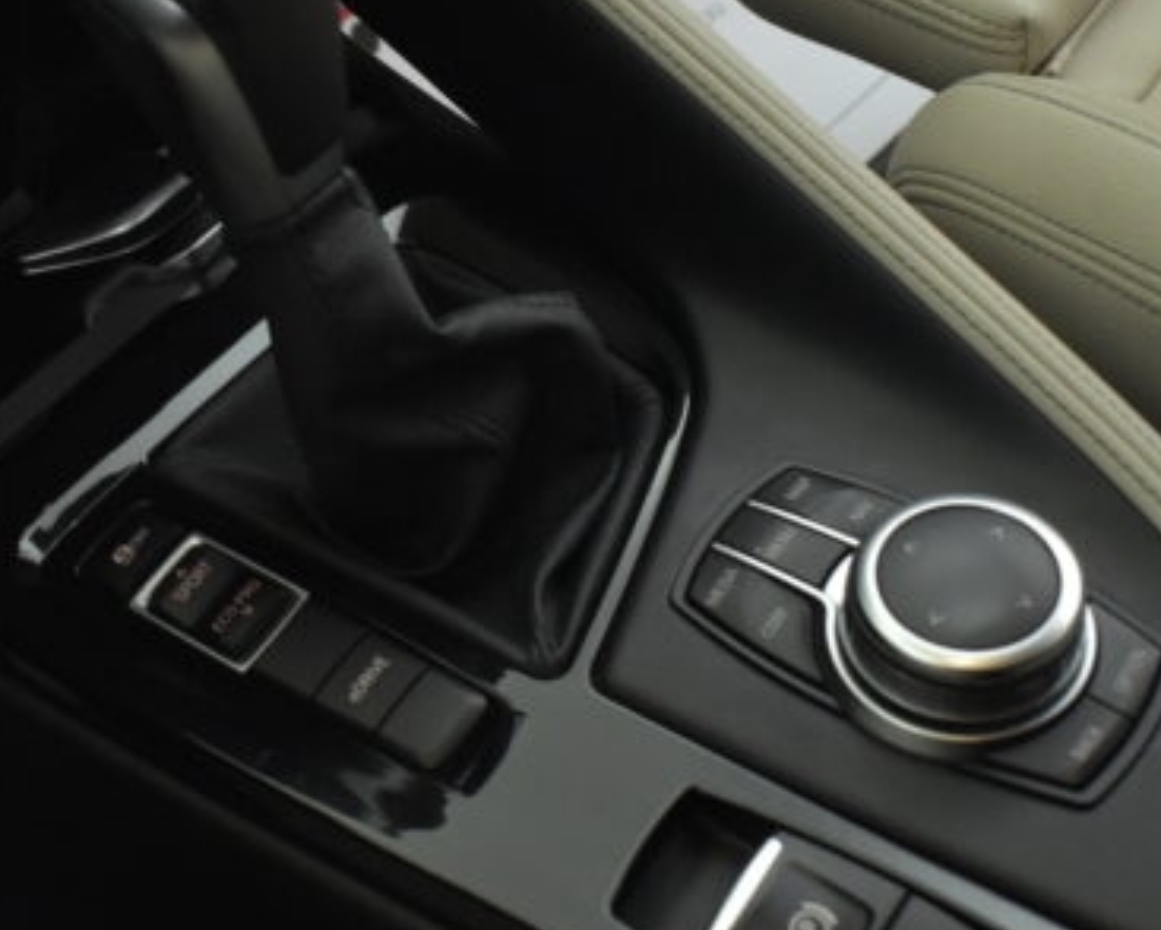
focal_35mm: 53
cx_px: 459
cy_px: 467
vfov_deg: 28.6
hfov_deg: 35.2
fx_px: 1822
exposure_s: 1/160
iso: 1600
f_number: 3.5
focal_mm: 18
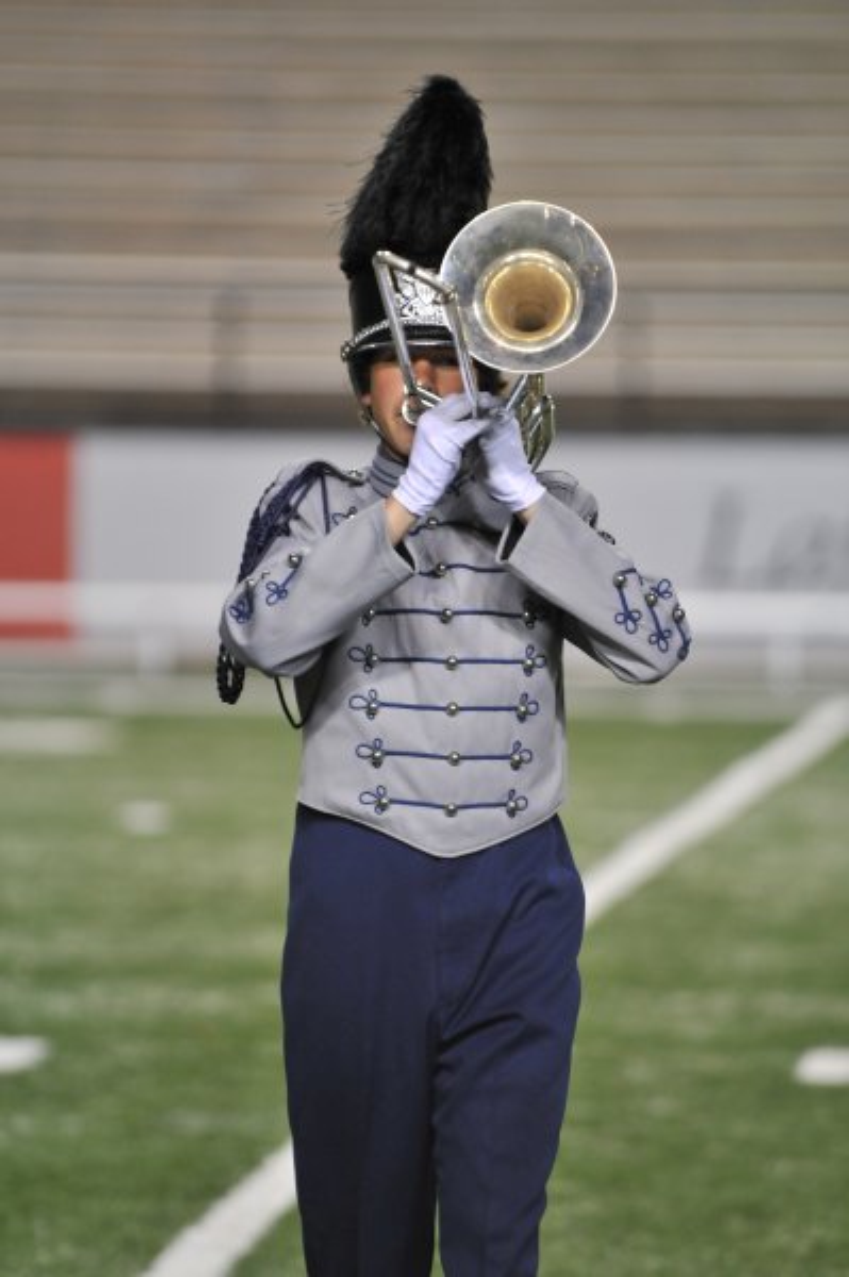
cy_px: 638
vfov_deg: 6.9
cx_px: 424
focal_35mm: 300
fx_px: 10630
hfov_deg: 4.6
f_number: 2.8
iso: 800
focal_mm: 200
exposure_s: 1/320
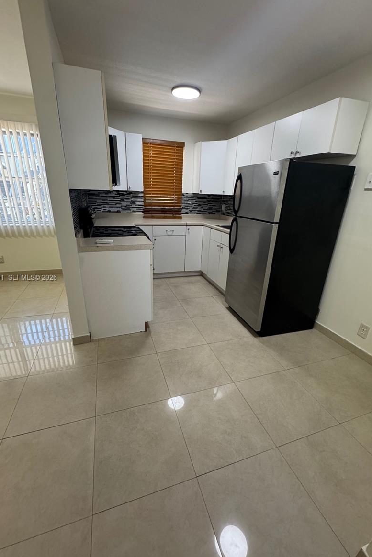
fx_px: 232
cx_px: 184
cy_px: 278
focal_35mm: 15
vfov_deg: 100.4
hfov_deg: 77.3
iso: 250
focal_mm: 2.22
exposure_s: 1/120
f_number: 2.2
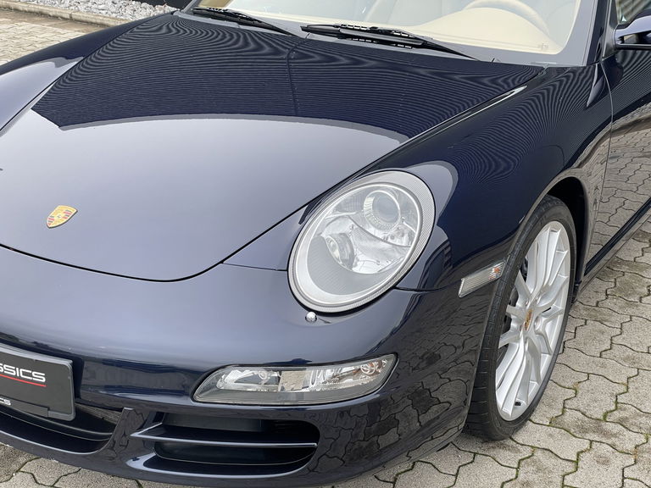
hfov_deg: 36.8
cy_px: 244
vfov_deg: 28.0
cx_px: 326
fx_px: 978
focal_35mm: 52
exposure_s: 1/152
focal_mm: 6
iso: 25
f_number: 2
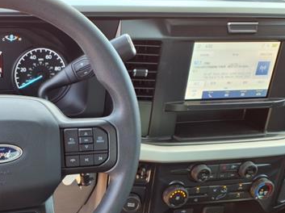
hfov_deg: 37.2
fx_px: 403
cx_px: 45
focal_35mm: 49
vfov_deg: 29.2
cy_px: 160
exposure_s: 1/60.2
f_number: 1.9
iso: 40
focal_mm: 3.58
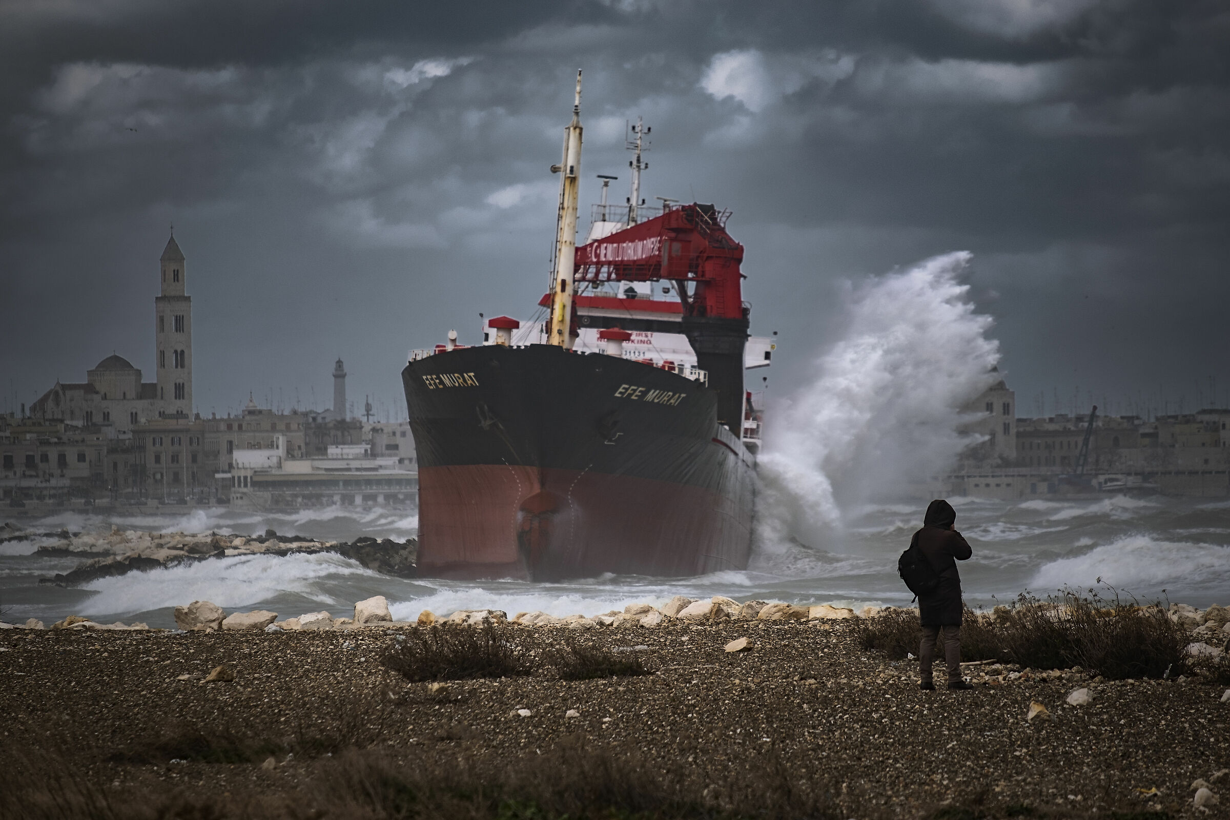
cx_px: 615
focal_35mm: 300
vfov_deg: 4.6
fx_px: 10249
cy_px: 410
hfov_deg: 6.9
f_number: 5.6
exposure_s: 1/950
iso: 200
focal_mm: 200
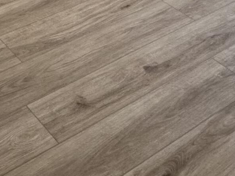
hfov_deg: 25.2
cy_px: -157
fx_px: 482
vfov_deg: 16.6
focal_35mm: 71
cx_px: -30
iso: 200
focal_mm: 2.22
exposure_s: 1/120
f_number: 2.2
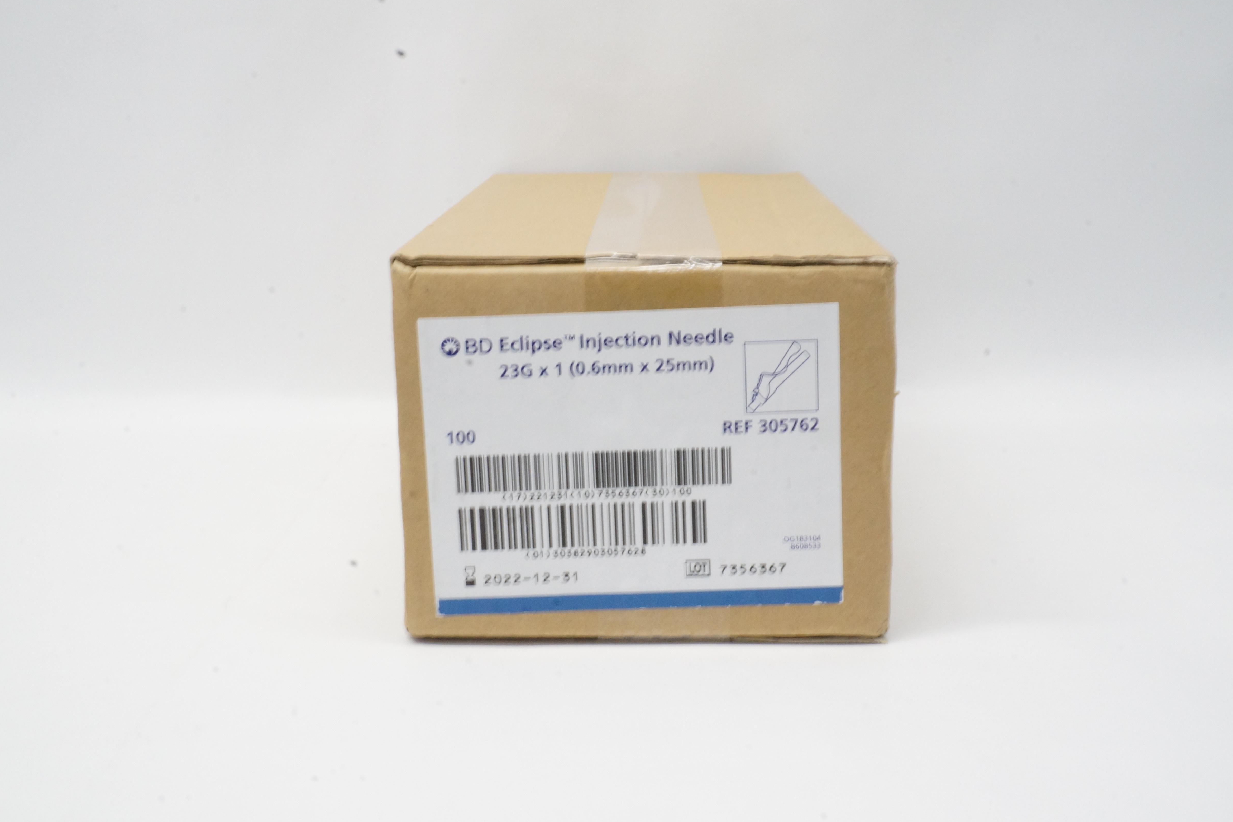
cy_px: 407
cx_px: 629
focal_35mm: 48
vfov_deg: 28.4
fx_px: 1627
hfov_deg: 41.5
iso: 1600
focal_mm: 31
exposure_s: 1/8
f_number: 25
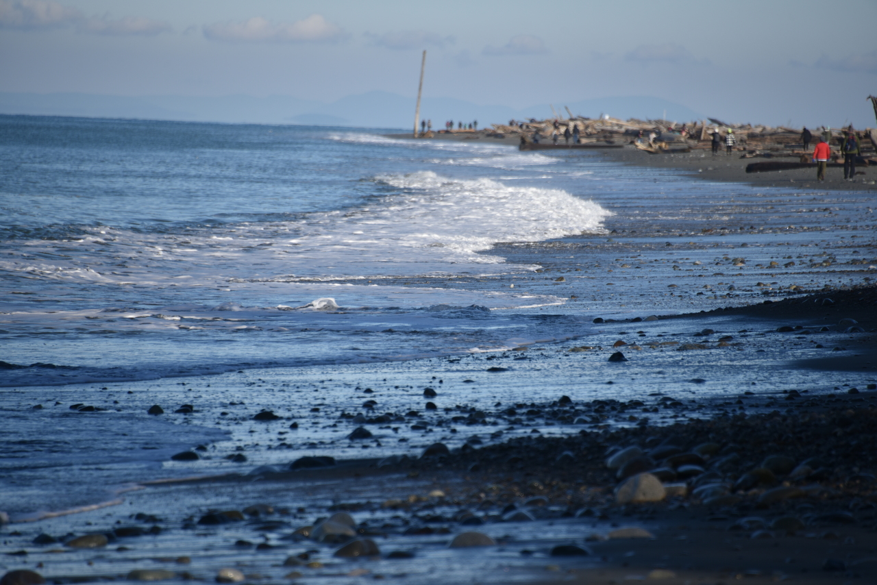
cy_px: 292
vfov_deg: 4.6
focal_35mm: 300
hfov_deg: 6.9
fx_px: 7310
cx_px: 438
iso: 100
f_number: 5.6
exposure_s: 1/640
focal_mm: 300
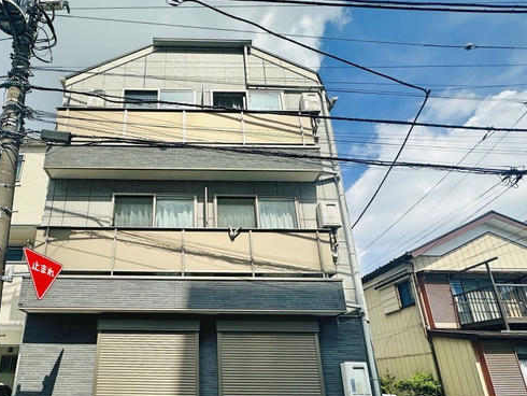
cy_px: 280
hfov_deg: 79.3
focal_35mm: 20
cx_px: 181
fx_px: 305
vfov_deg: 63.4
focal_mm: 2.22
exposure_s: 1/1453
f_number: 2.2
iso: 50
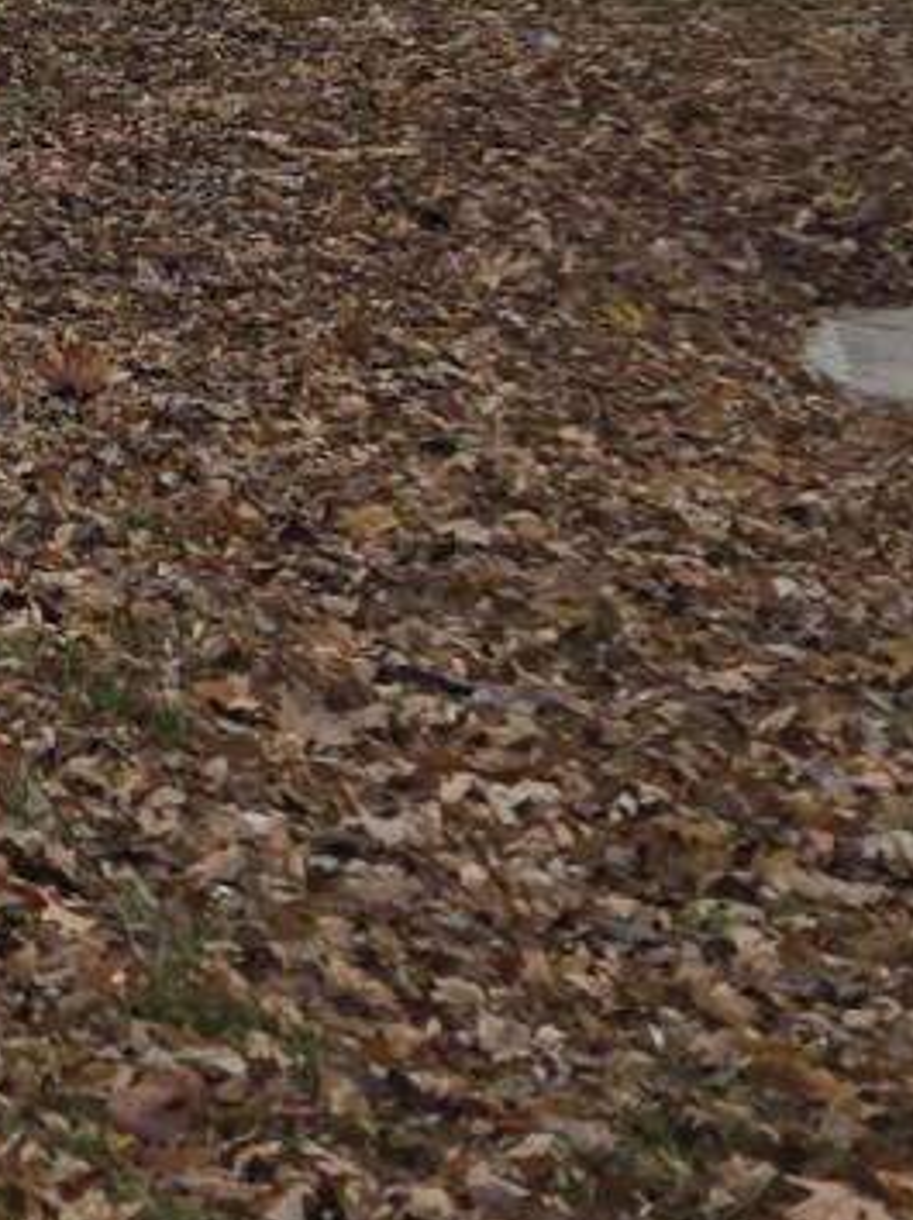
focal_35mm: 130
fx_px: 4577
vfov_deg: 14.5
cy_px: -383
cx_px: -1323
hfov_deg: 9.9
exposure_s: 1/173
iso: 25
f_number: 1.8
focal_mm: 5.4
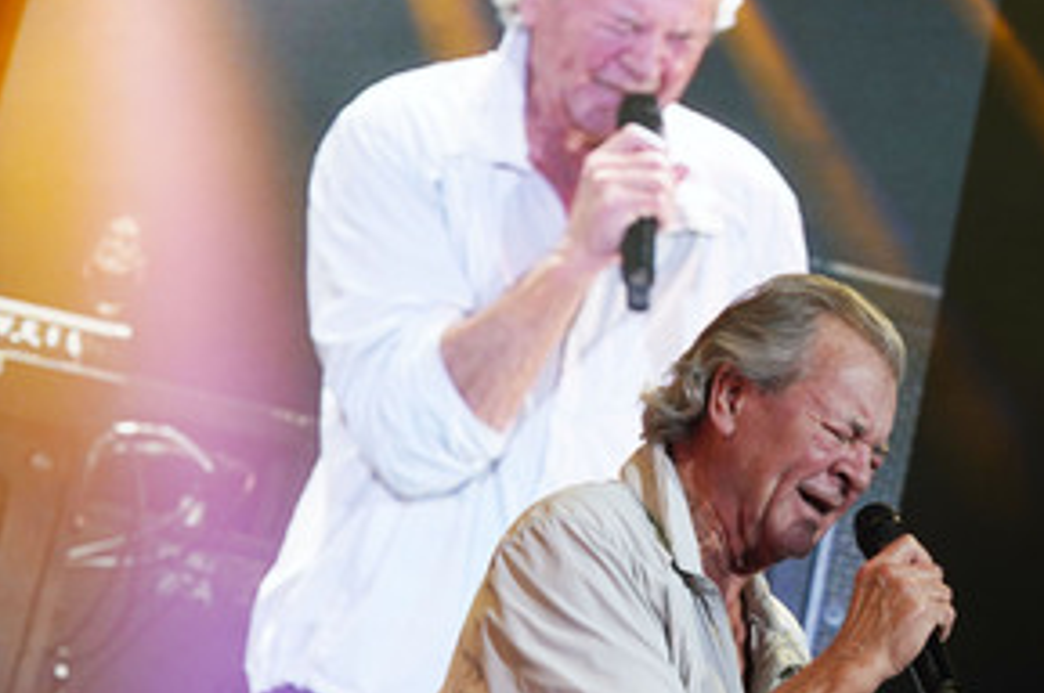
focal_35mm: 128
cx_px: 782
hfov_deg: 16.0
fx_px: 3708
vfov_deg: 10.7
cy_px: 466
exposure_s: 1/160
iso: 640
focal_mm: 82
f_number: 5
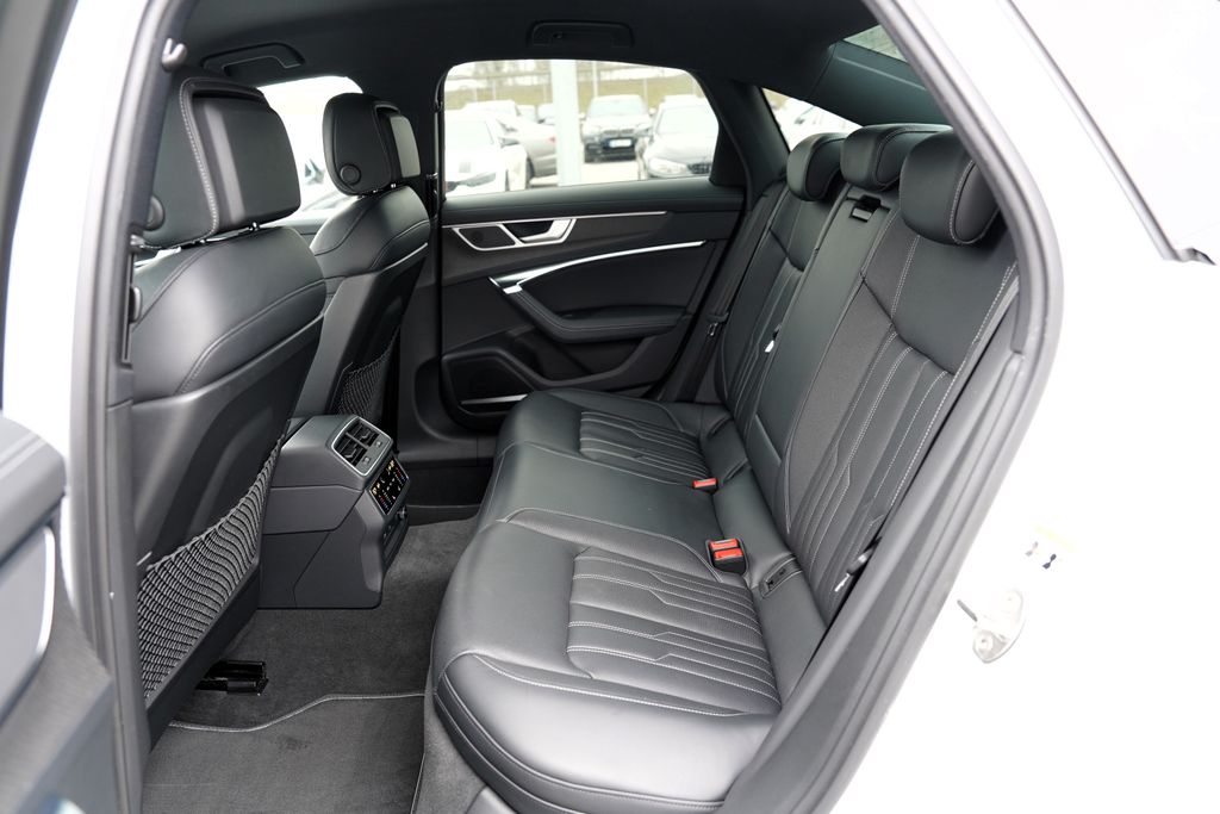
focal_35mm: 24
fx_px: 813
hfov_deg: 73.7
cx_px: 610
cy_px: 407
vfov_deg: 53.1
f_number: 4
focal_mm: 24
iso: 500
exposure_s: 1/60
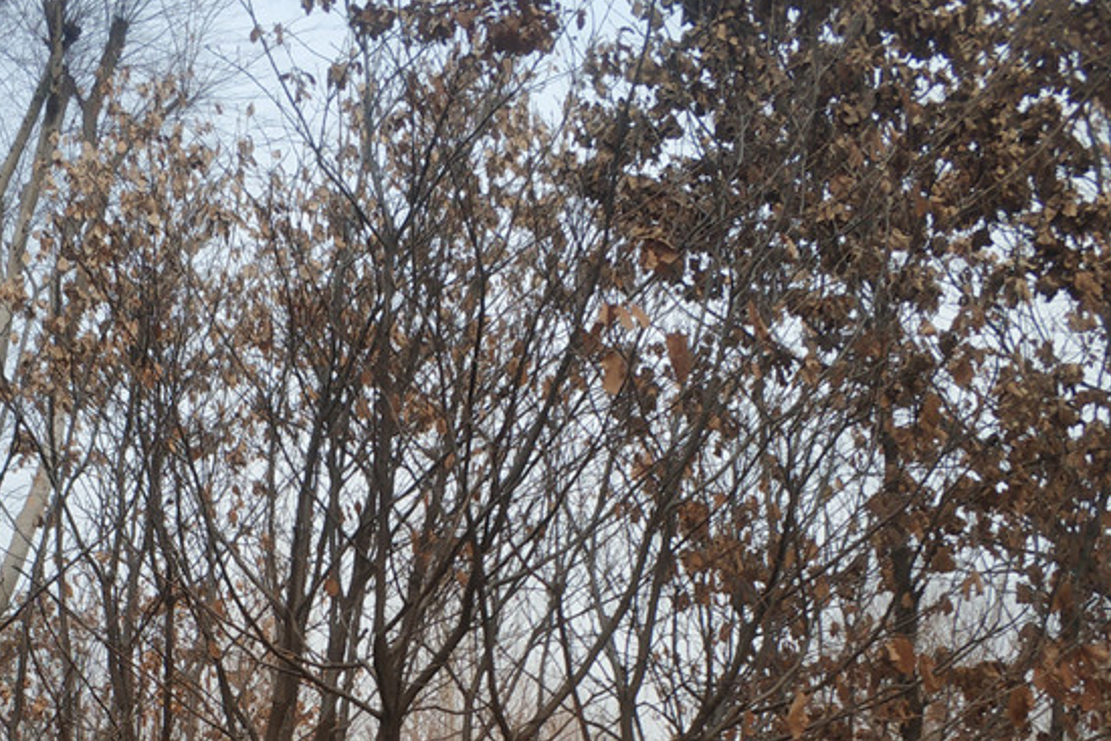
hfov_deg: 38.4
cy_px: 753
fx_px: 1574
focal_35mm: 51
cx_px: 360
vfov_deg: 25.1
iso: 135
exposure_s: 1/673
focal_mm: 3.82
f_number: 1.8
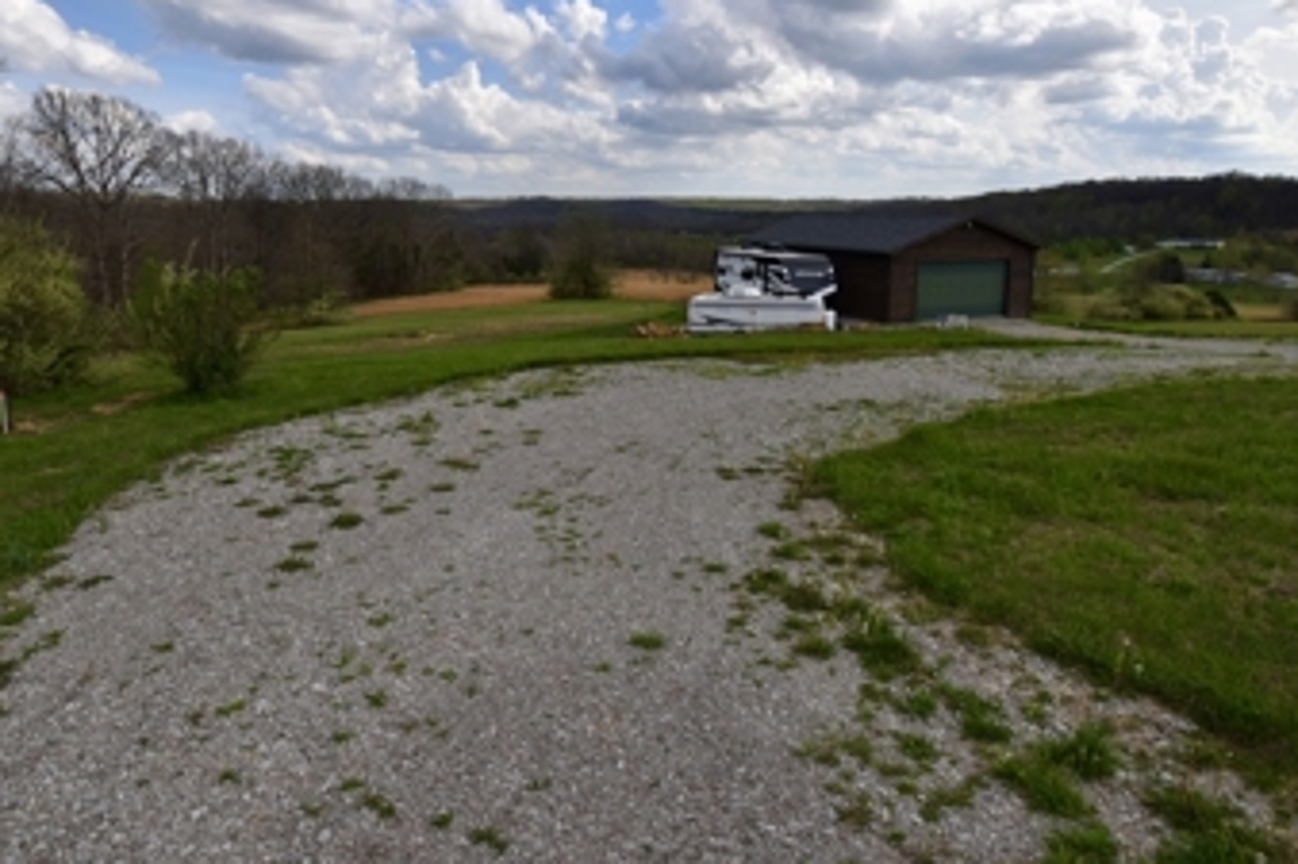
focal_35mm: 20
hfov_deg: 83.9
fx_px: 721
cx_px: 599
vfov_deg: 60.6
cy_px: 300
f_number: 11
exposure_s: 1/200
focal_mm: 10
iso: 100
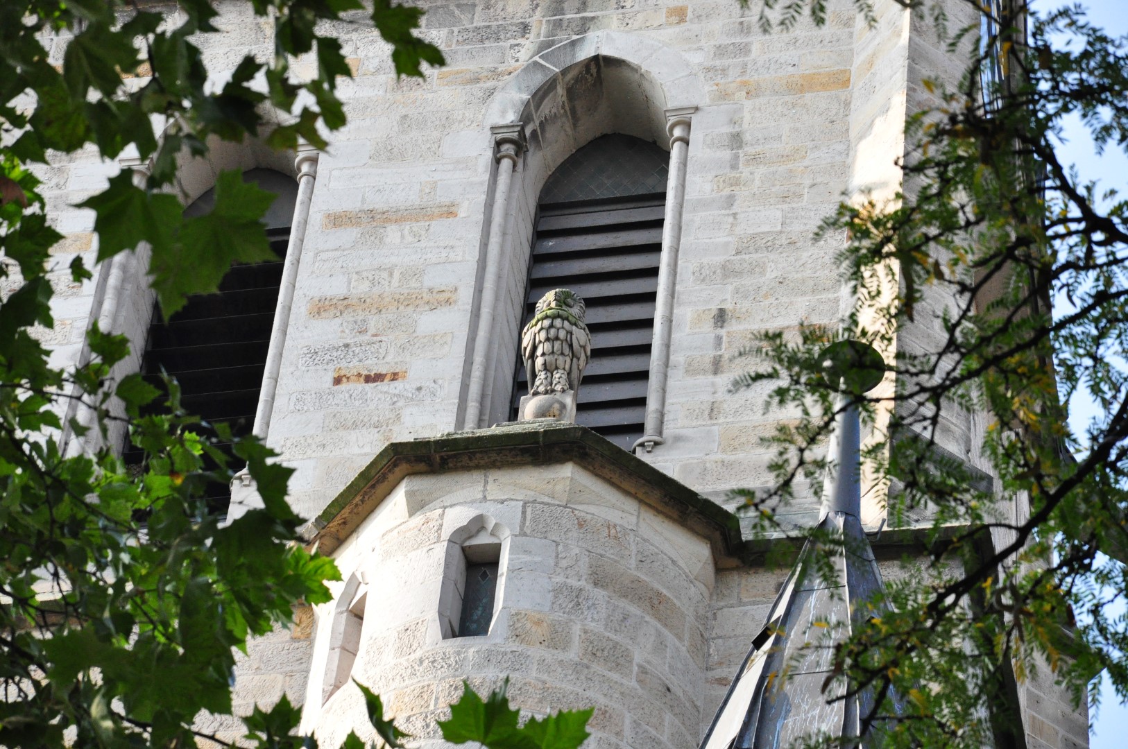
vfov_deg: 8.7
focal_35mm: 158
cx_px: 564
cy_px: 374
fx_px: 4929
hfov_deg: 13.1
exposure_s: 1/1000
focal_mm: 105
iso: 1600
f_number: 8
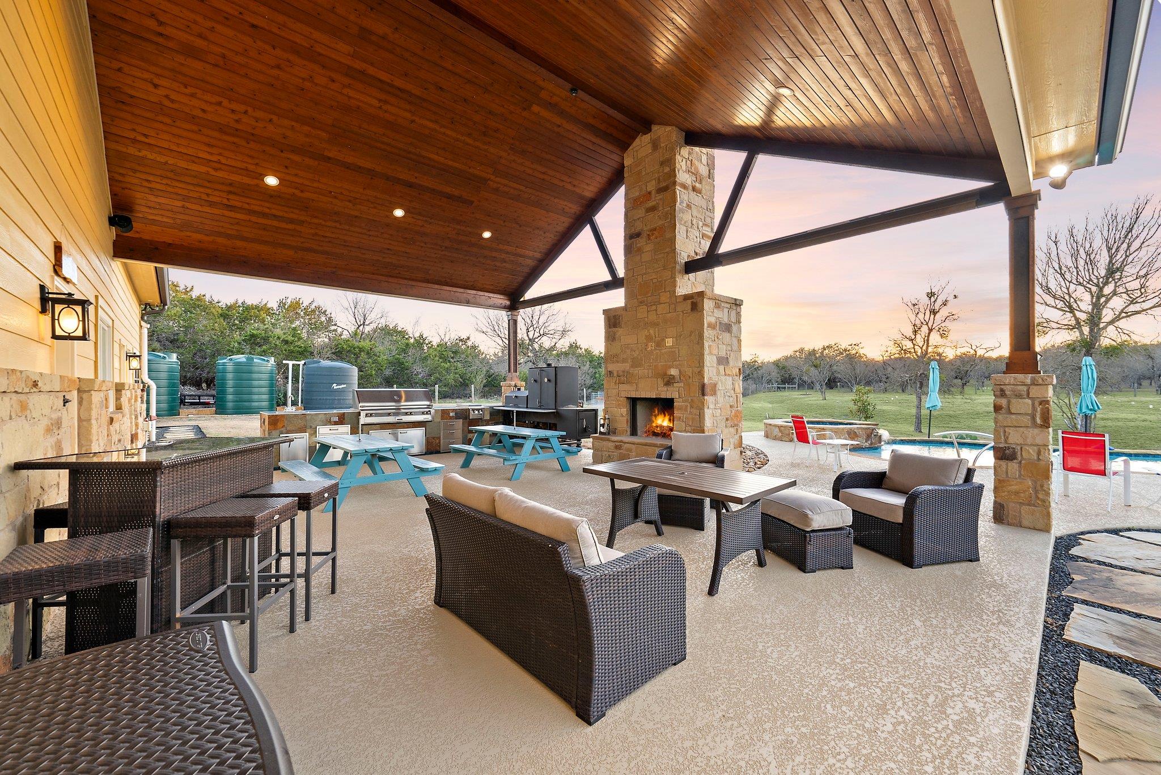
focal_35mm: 14
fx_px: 452
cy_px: 388
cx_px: 580
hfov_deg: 104.2
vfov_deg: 81.3
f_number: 7.1
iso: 400
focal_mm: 14
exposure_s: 1/8
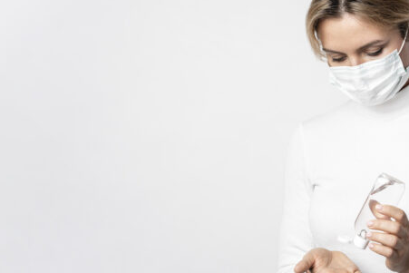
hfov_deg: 16.9
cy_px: 150
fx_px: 1375
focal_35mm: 121
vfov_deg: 11.3
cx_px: 265
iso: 100
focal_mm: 56
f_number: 5
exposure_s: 1/125
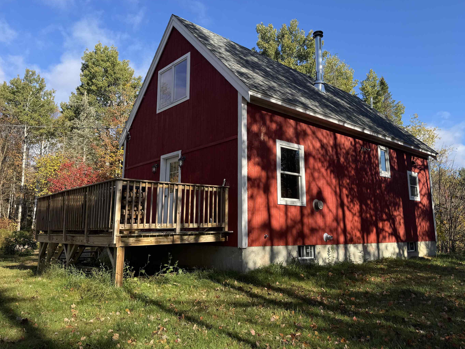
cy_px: 156
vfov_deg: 51.3
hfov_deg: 65.3
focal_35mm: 27
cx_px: 240
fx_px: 363
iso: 80
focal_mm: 6.76
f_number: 1.78
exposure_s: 1/1767
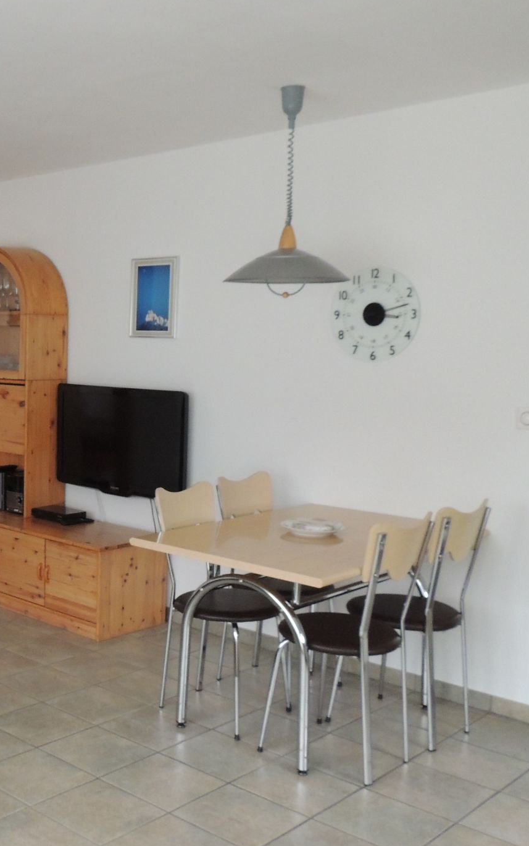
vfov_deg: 51.5
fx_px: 876
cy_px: 447
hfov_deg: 31.1
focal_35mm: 38
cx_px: -2
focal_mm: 4.3
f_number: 3
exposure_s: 1/25
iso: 400
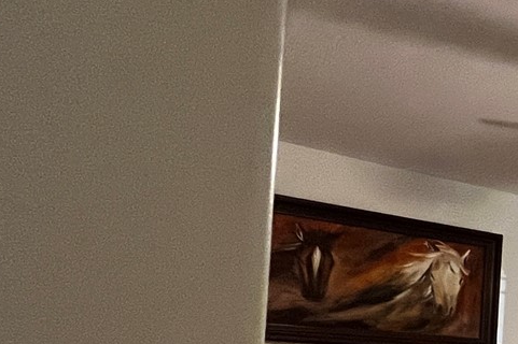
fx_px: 776
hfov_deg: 21.2
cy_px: 372
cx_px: 967
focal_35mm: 54
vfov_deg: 23.6
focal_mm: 1.57
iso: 320
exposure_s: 1/60
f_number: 1.8
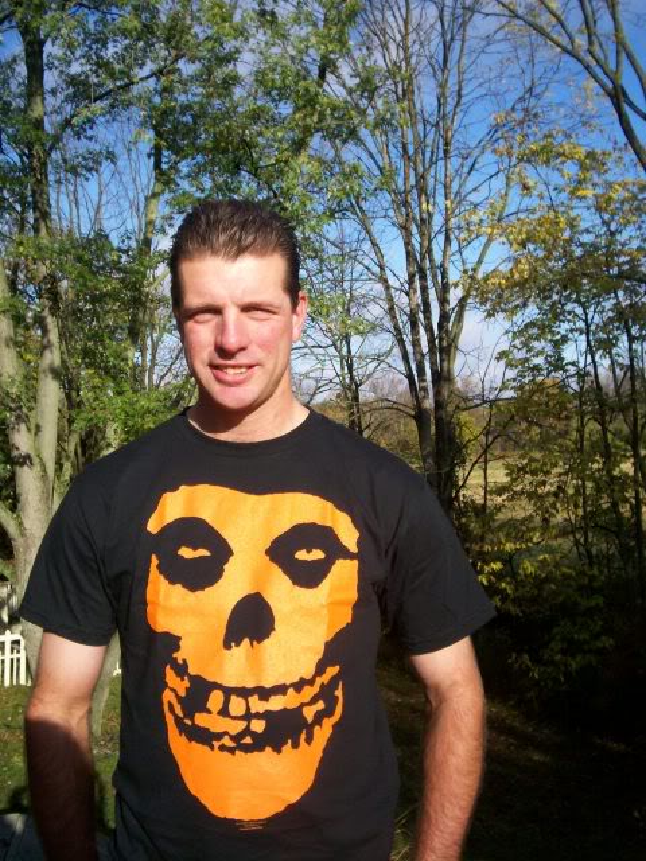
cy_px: 430
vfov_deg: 51.4
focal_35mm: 36
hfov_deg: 39.7
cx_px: 323
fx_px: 896
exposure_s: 1/601
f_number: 4.5
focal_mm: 5.9
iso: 100
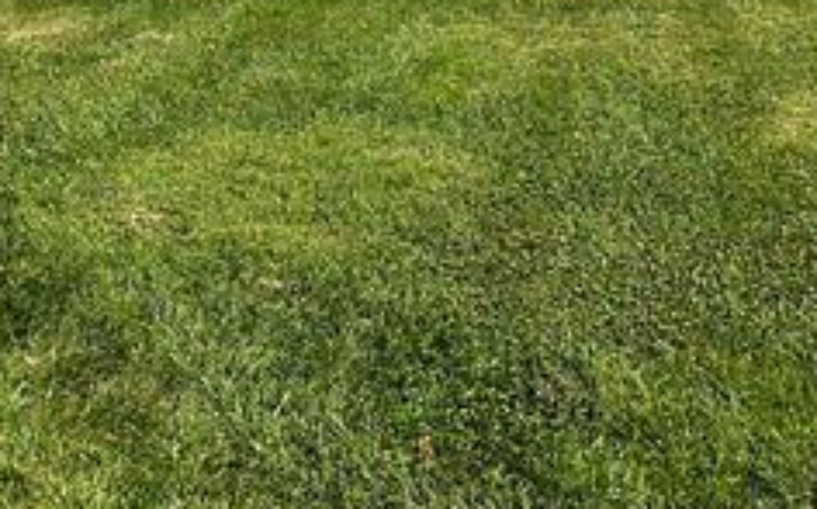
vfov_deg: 21.9
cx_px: 634
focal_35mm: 54
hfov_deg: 36.5
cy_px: -123
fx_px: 1201
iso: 80
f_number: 1.78
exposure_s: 1/3356
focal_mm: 6.86
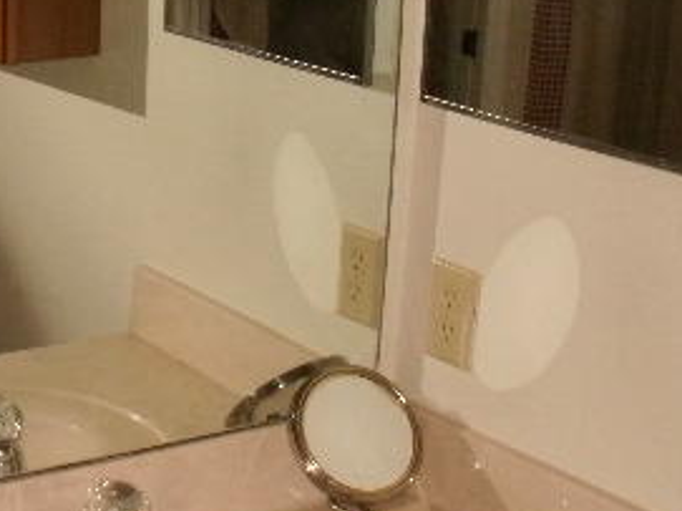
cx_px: -13
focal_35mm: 85
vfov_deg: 17.3
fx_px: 1674
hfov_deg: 22.1
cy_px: 186
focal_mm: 6.3
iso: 125
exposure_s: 1/30
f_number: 3.5
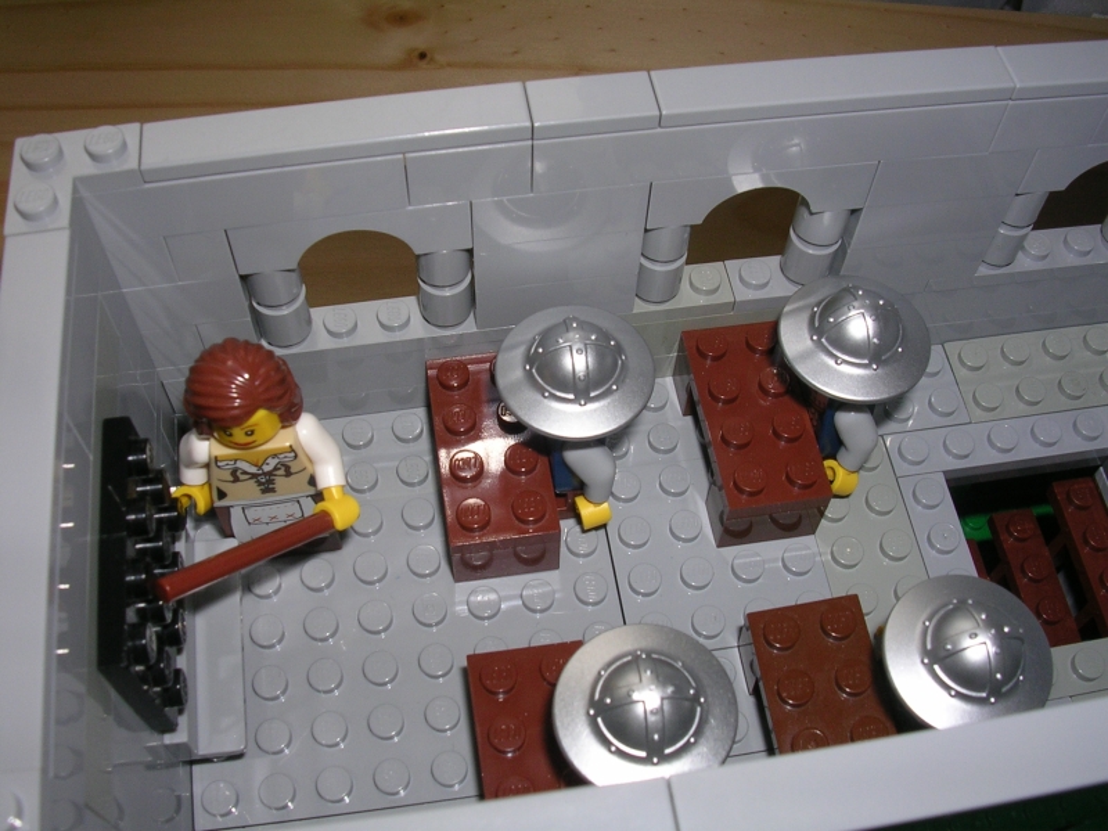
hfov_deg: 49.0
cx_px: 554
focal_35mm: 38
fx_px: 1216
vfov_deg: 37.7
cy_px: 416
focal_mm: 5.8
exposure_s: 1/60.1
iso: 50
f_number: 5.6
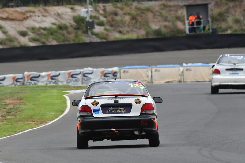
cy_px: 82
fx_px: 5106
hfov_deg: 2.7
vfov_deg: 1.8
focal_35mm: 750
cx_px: 122
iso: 640
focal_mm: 500
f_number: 10
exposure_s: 1/640
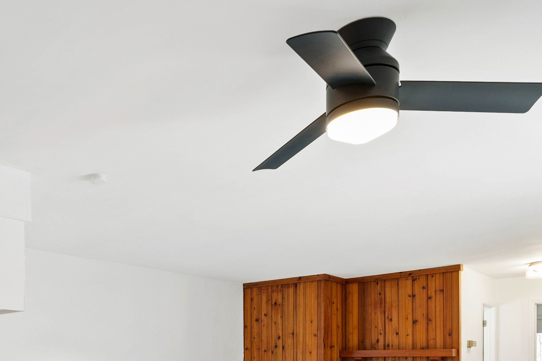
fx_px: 467
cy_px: 345
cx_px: 101
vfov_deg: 38.5
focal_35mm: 31
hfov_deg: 55.6
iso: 100
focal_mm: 10
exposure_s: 1/1.25
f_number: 8
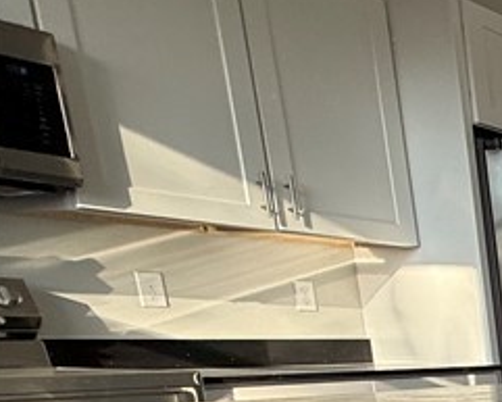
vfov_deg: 23.3
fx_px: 862
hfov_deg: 18.0
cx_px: 1056
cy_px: 519
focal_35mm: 58
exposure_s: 1/119
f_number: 2.2
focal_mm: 2.22
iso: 64
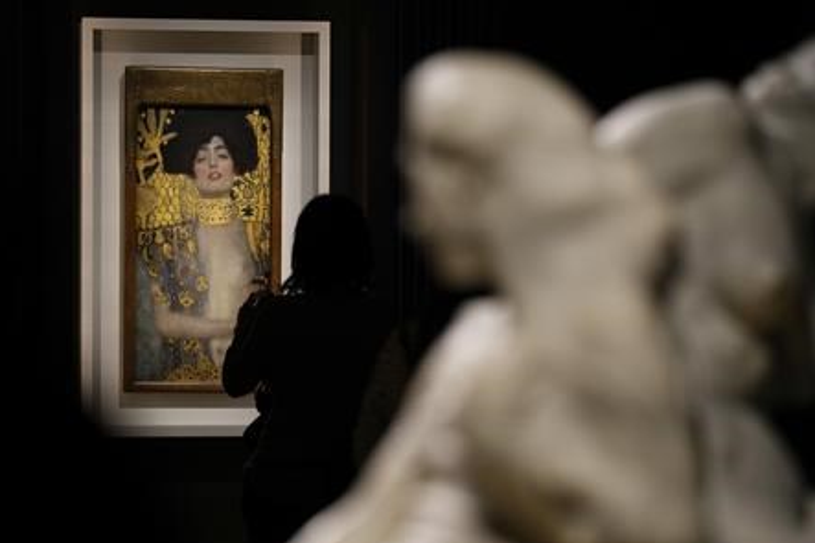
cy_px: 351
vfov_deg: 6.9
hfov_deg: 10.4
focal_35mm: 198
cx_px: 340
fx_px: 4481
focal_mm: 135
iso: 1000
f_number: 1.8
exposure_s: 1/250
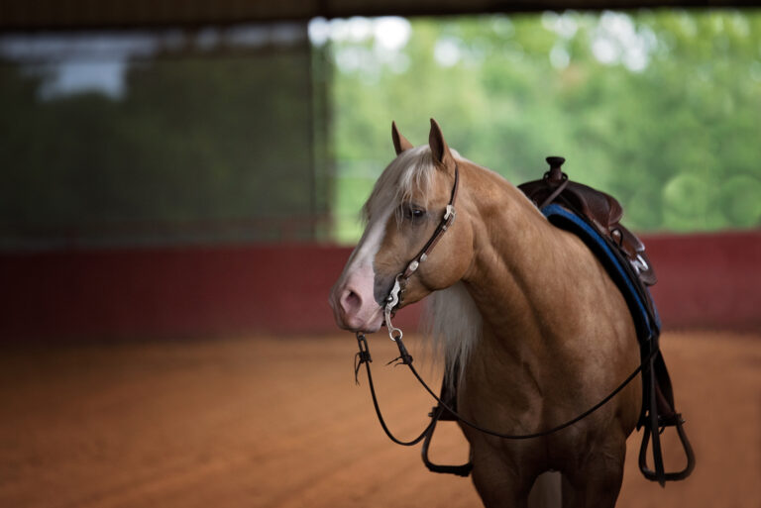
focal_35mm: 200
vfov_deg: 6.9
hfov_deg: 10.3
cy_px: 254
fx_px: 4230
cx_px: 380
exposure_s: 1/1000
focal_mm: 200
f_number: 3.2
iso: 1000
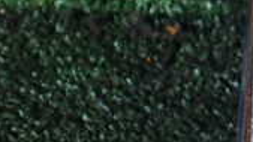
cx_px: 443
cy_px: -12
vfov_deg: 10.3
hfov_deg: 15.9
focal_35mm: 116
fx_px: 778
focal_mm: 5.4
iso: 320
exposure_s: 1/125
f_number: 2.3
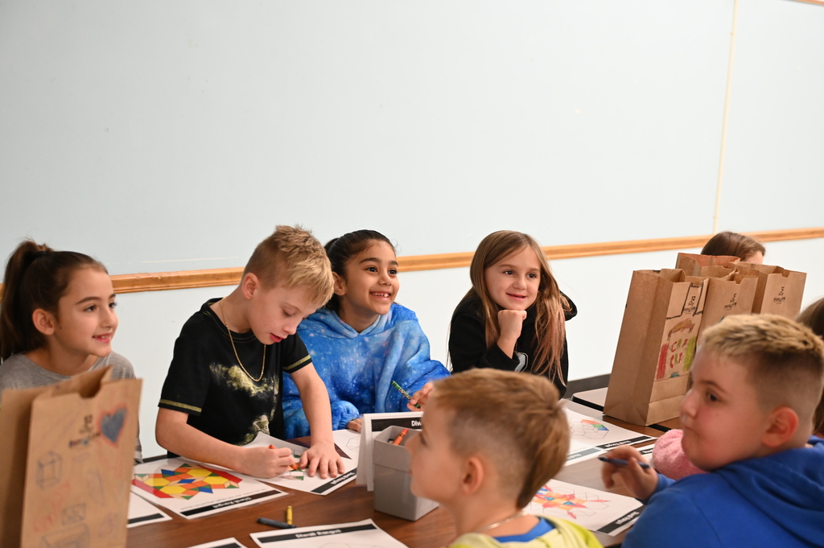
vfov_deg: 26.9
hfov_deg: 39.6
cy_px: 274
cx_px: 412
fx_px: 1143
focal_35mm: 50
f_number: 4
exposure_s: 1/60
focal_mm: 50
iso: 3200
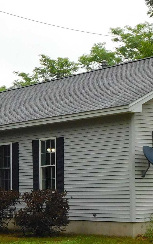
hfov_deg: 11.8
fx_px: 741
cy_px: 153
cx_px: 57
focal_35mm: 111
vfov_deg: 18.7
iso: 125
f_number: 3.5
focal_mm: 6.3
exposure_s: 1/400
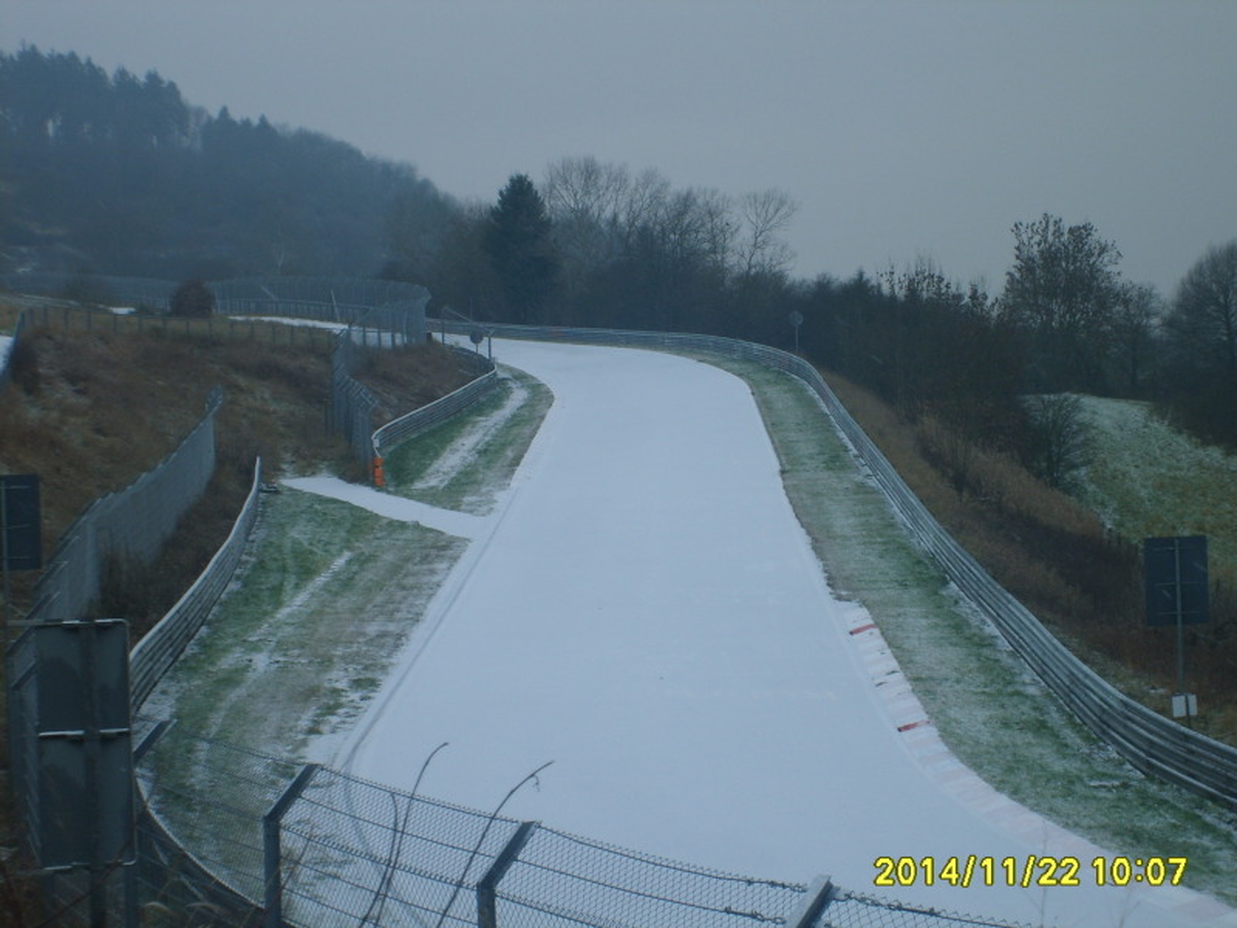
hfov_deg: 21.3
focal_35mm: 92
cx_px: 618
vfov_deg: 16.1
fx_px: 3288
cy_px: 464
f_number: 4.6
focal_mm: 15.5
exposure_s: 1/90
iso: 50
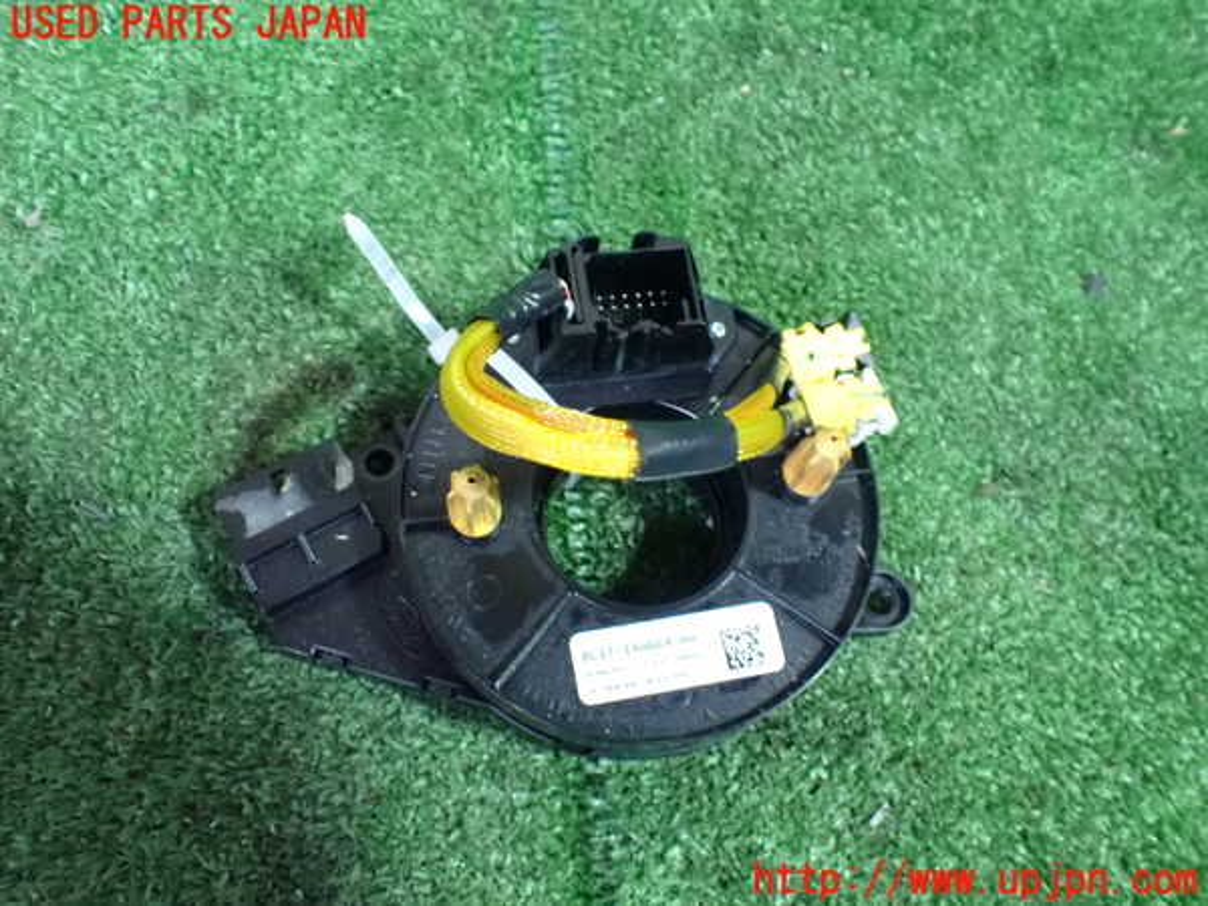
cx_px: 604
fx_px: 1047
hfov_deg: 60.0
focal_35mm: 30
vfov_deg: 46.8
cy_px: 453
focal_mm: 5.4
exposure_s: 1/25
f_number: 2.3
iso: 1600
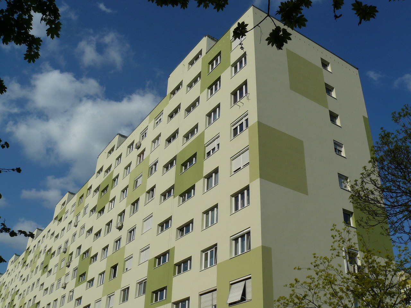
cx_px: 206
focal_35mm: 36
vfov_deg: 39.7
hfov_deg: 51.4
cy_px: 154
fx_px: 427
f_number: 8
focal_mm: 6
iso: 100
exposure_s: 1/500
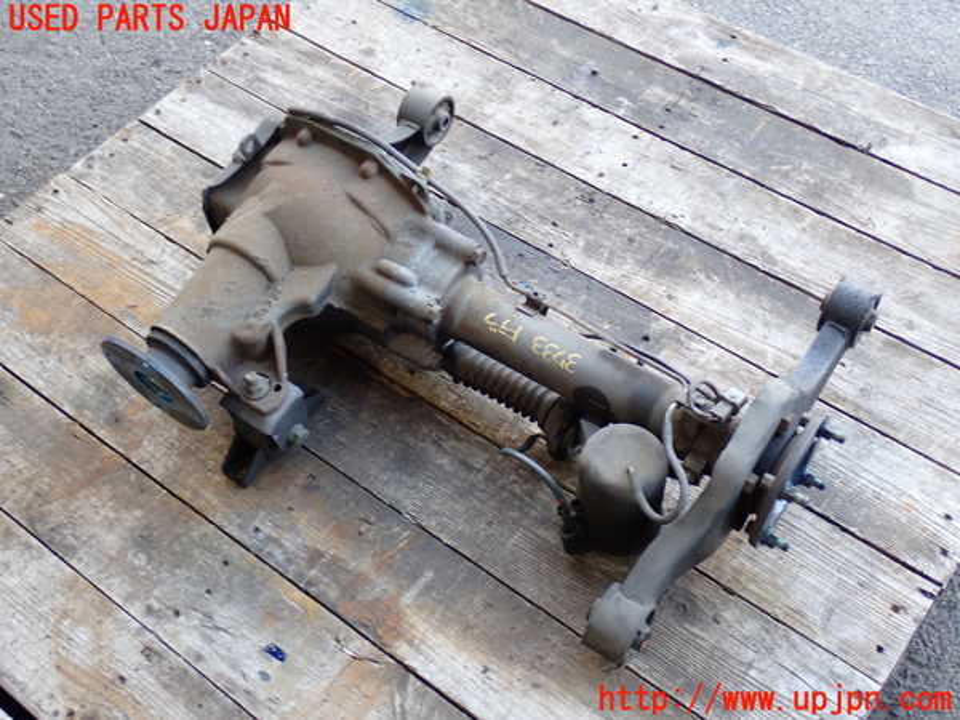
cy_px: 360
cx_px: 480
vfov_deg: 32.9
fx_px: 1220
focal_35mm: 44
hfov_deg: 42.9
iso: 200
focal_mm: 7.84
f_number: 2.9
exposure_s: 1/50
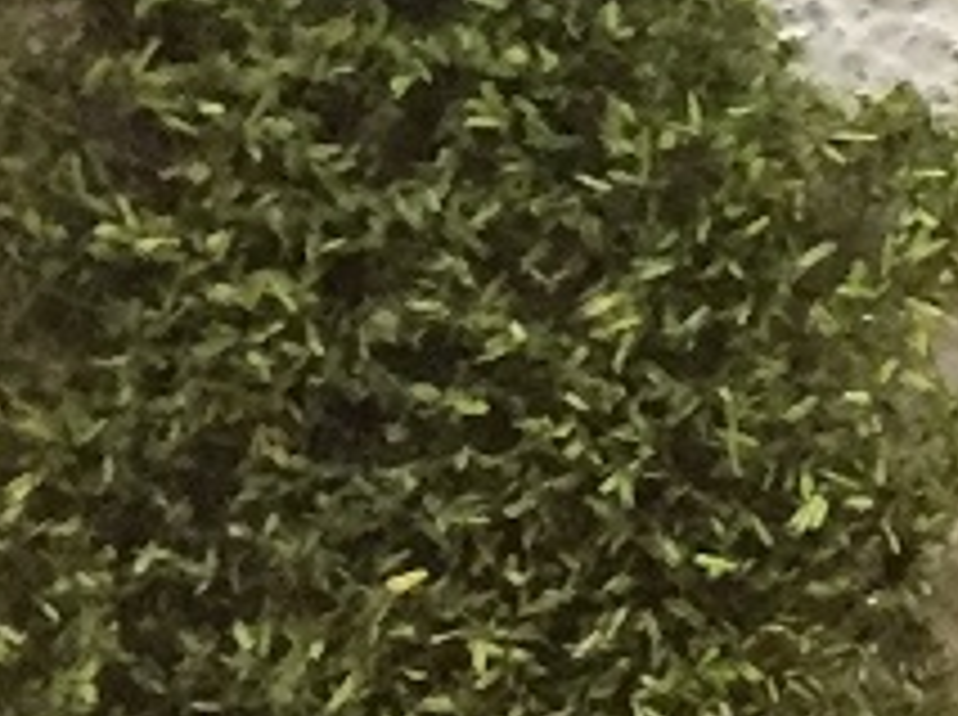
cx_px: 3065
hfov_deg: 8.1
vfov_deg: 7.2
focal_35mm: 200
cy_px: -545
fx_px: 5526
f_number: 2.2
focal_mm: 4.15
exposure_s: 1/20
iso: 250
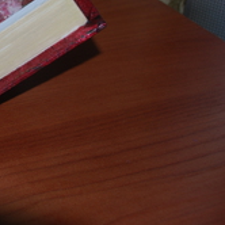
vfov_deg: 16.1
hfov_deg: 15.4
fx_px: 788
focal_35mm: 107
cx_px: -77
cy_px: 28
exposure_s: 1/60
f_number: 4.2
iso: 200
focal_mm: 31
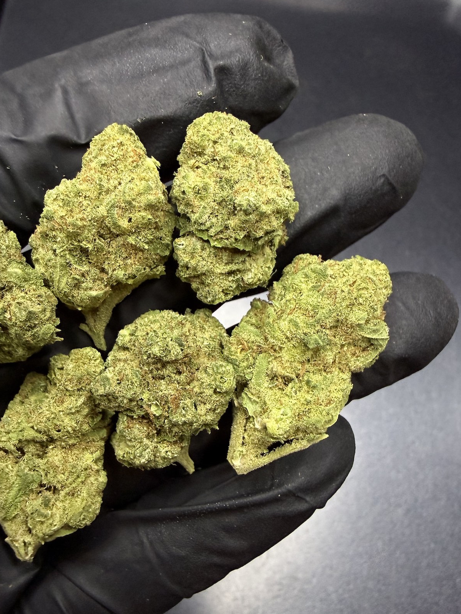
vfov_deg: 61.6
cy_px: 323
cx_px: 213
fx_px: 515
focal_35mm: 29
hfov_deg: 48.2
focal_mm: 2.22
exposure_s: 1/50
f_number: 2.2
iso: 320
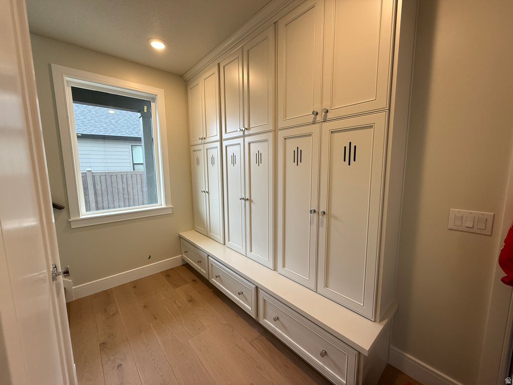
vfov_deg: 85.7
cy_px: 192
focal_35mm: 14
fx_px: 207
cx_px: 256
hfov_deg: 102.1
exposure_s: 1/99
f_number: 2.2
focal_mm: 2.22
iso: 100
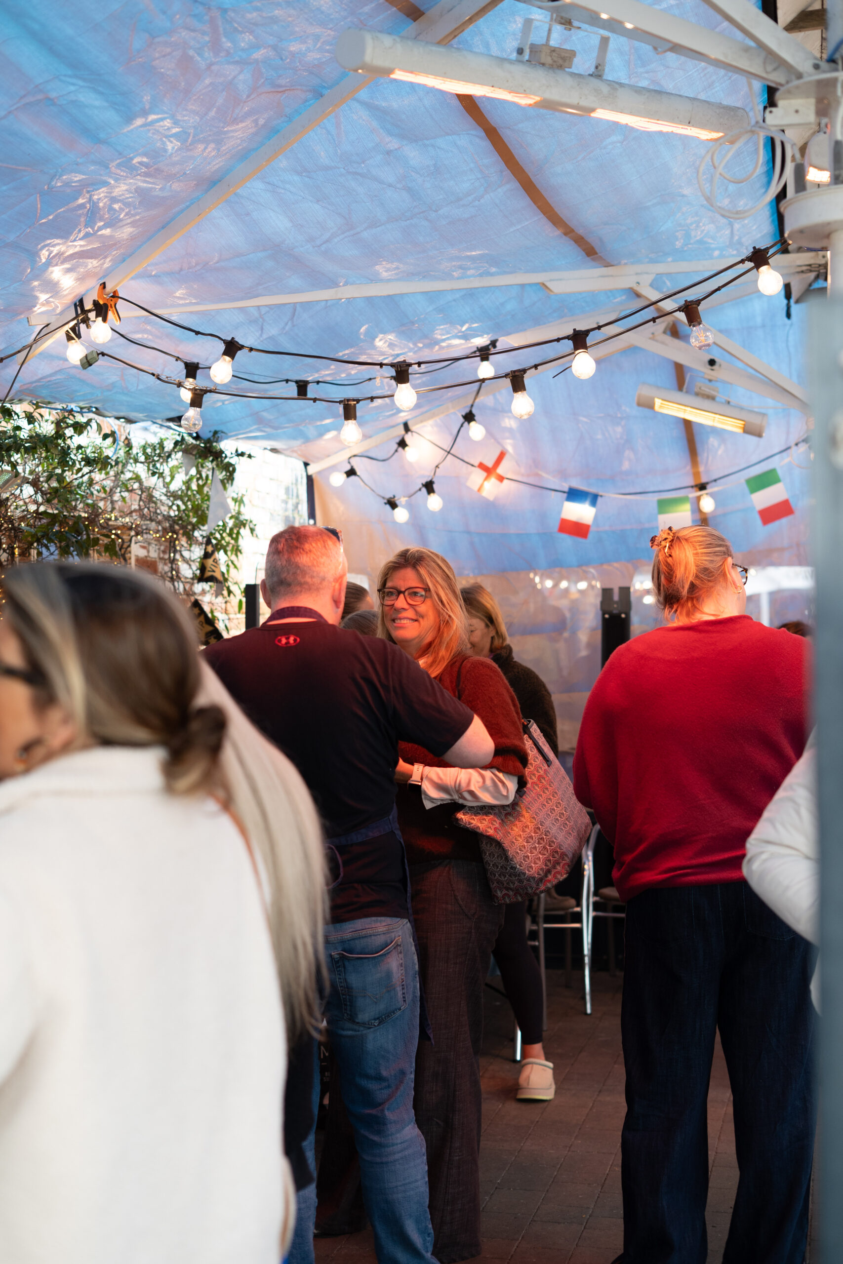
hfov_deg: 27.0
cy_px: 632
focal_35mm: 50
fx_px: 1756
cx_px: 422
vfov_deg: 39.6
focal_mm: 50
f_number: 2.8
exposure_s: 1/160
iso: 640
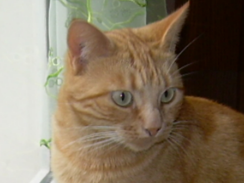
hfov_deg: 49.0
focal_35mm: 38
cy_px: 92
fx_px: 268
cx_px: 122
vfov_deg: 37.7
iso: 50
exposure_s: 1/30
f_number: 2.8
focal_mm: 6.3
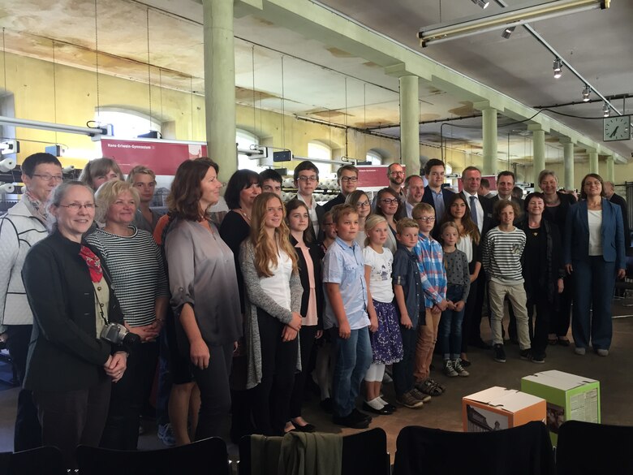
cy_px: 238
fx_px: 530
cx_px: 316
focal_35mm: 29
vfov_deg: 48.2
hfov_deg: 61.7
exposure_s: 1/30
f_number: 2.2
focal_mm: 4.15
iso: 64
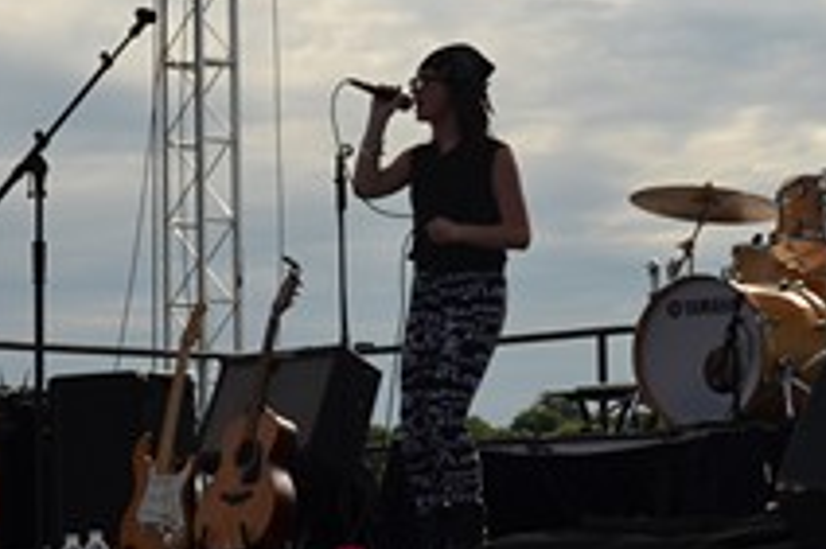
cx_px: 386
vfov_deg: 12.5
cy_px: 162
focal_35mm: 109
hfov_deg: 18.8
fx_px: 2499
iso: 100
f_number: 6.3
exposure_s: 1/200
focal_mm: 28
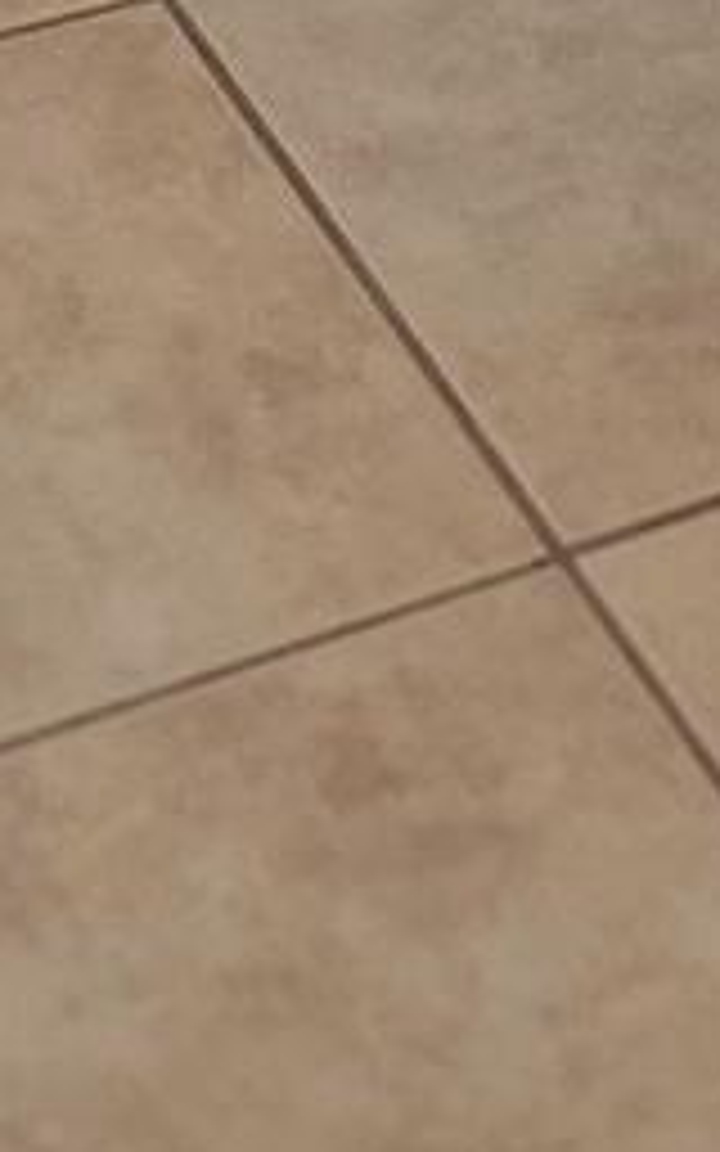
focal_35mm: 129
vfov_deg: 13.7
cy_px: -1166
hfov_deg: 10.2
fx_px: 4050
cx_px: 252
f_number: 1.8
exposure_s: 1/60
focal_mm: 5.4
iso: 250
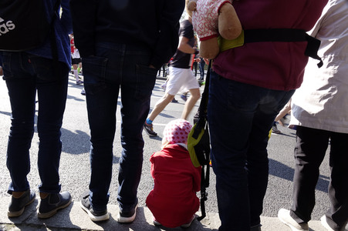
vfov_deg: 49.5
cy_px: 116
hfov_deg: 69.4
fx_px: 251
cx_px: 174
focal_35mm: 26
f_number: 5
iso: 100
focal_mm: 9.67
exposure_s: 1/125
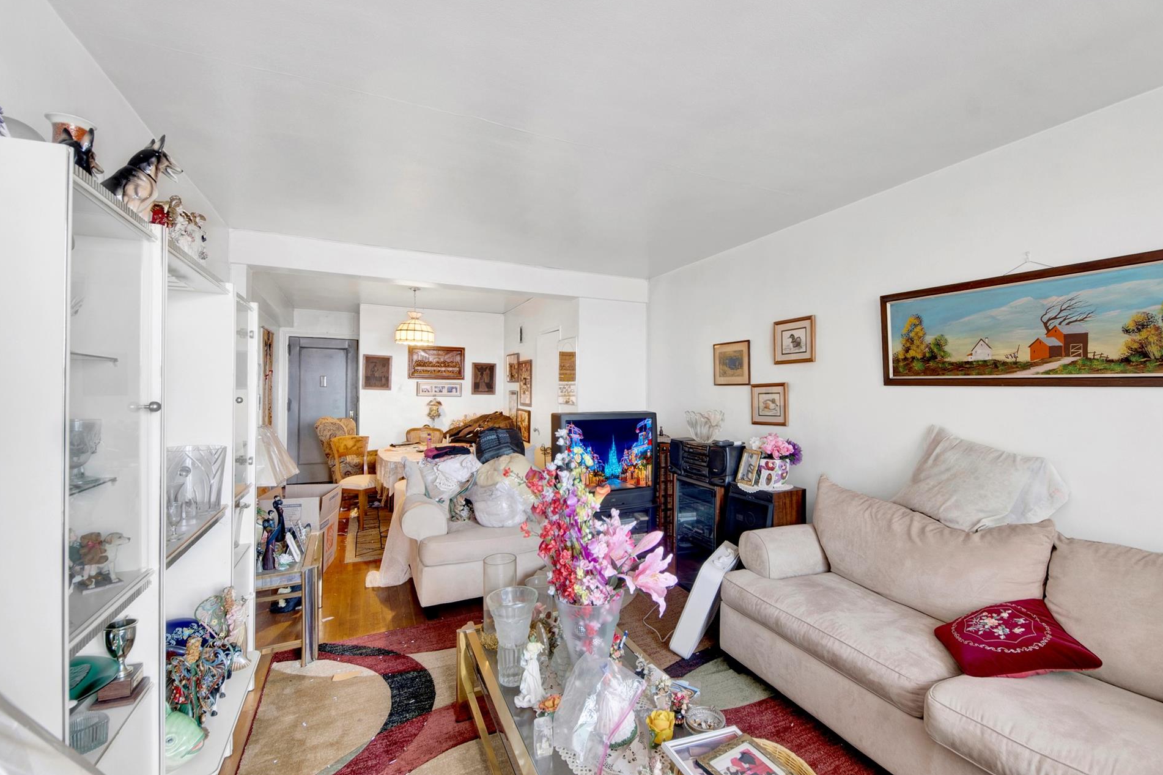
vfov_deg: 79.1
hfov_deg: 102.1
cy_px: 390
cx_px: 613
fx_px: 470
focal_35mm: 15
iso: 100
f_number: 8
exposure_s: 5
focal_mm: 9
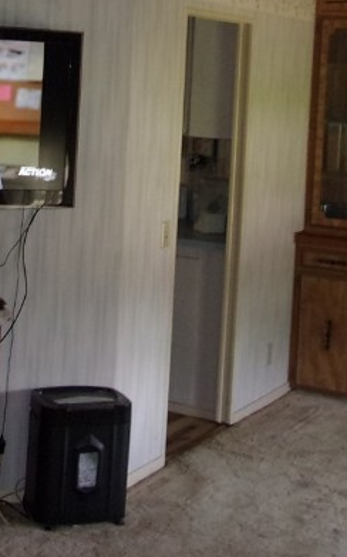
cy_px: 88
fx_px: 1136
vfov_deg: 26.8
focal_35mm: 75
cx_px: 156
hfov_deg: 17.4
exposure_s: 1/34
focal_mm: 4.9
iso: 200
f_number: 3
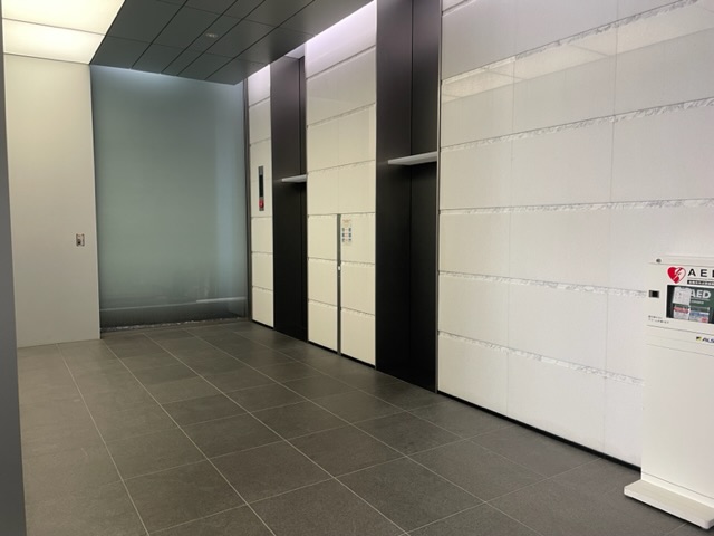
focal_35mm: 26
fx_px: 536
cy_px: 268
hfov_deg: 67.3
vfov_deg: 53.1
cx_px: 357
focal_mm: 4.2
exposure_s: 1/50
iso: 80
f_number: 1.6
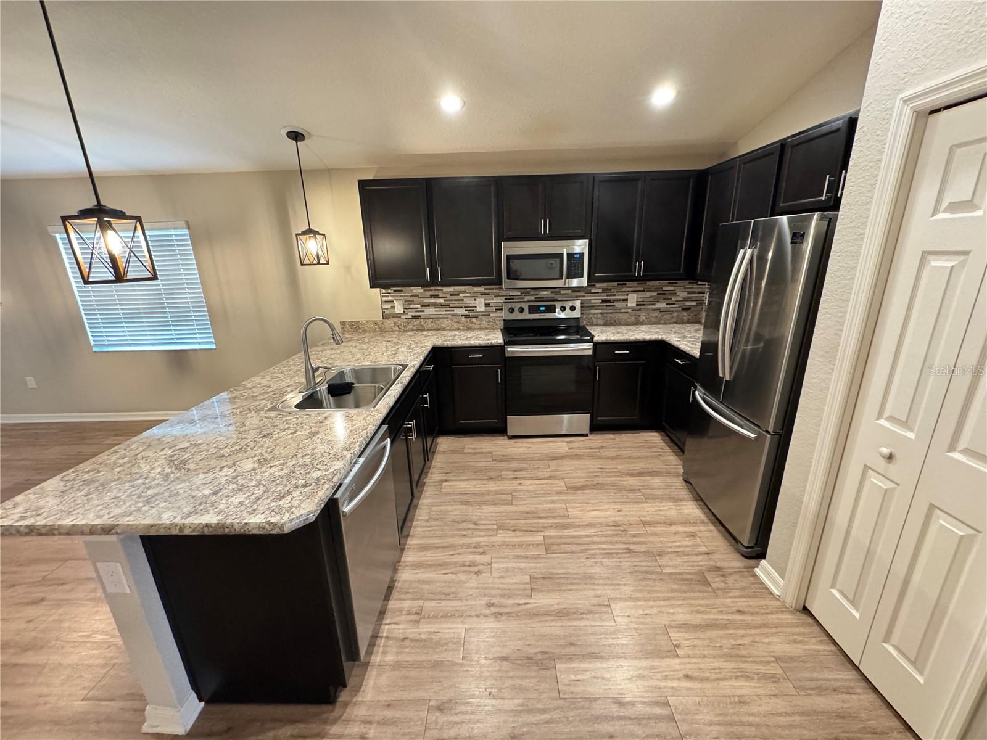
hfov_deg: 102.1
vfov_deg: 85.7
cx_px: 494
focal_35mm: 14
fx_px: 399
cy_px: 370
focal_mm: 2.22
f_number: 2.2
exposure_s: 1/60
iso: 800
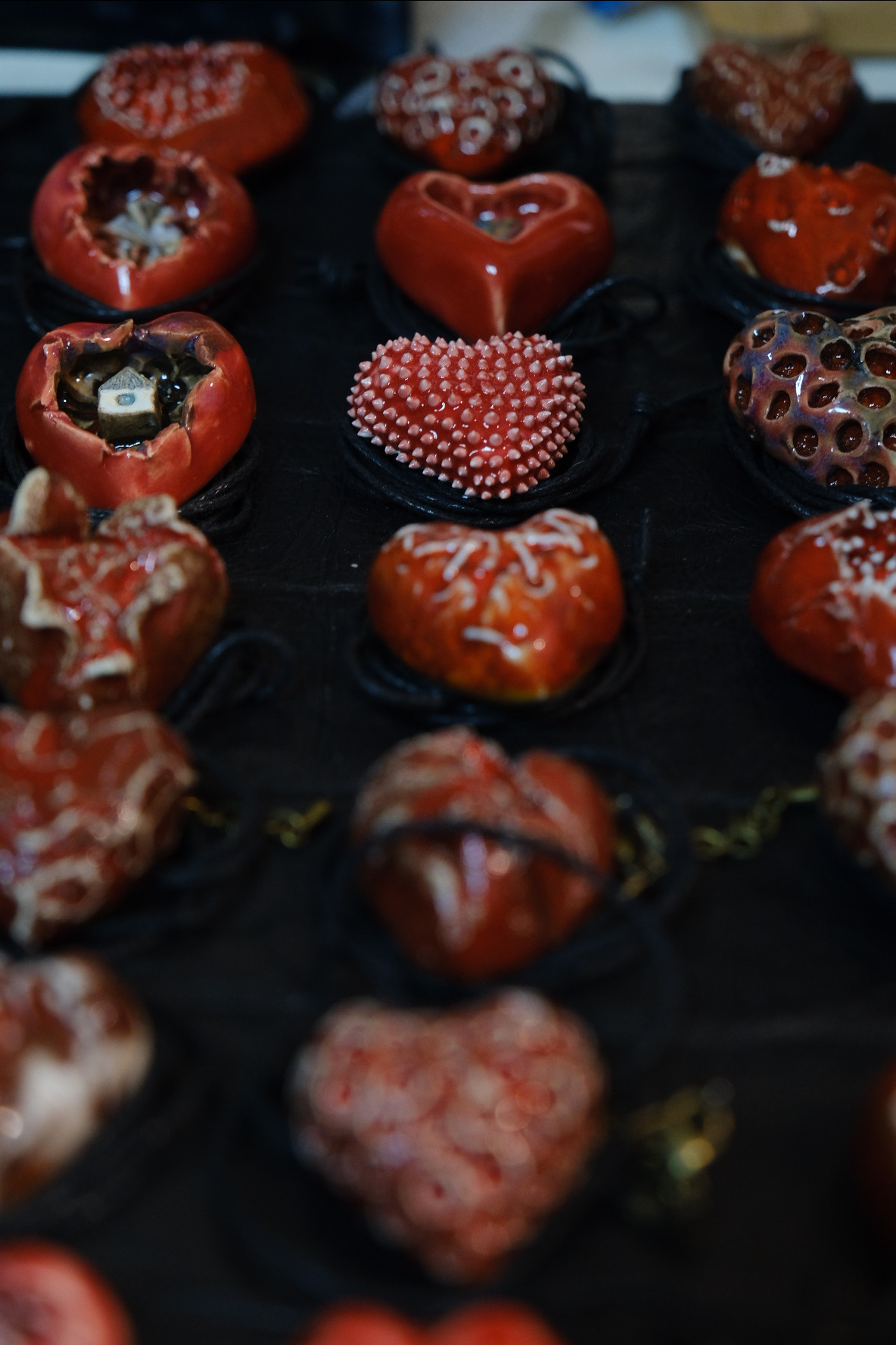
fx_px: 2613
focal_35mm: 70
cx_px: 448
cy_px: 672
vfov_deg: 28.8
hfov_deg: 19.5
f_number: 4
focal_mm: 46.6
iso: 1250
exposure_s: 1/30
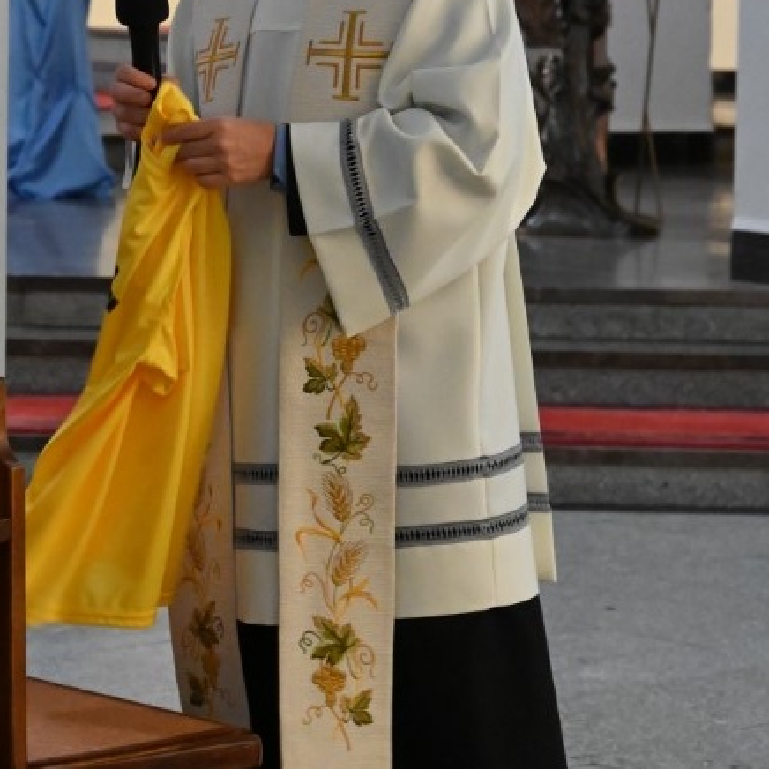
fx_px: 3770
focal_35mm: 150
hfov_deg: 11.6
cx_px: 238
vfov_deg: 11.6
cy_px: 129
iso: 12800
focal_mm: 70
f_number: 6
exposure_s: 1/60
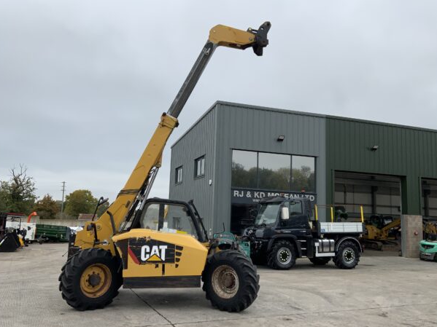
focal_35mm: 31
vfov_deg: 45.4
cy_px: 169
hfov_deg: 58.4
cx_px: 214
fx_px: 391
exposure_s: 1/461
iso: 16
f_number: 1.8
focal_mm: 3
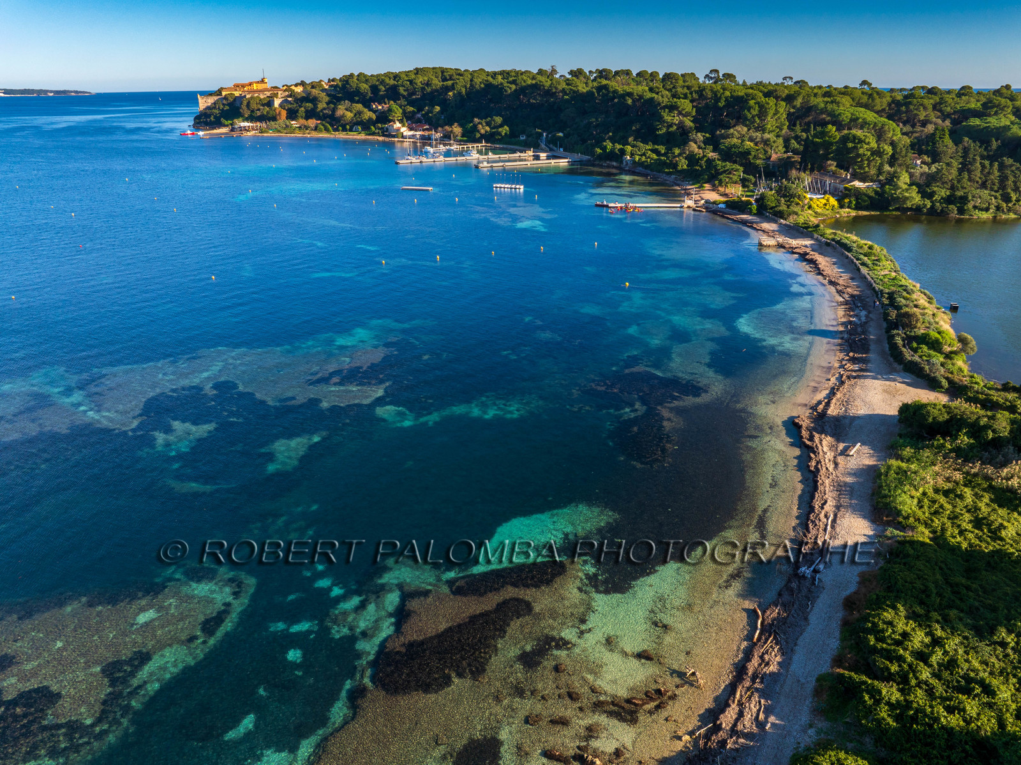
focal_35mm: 24
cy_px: 382
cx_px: 510
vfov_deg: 56.8
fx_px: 707
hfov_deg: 71.6
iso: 100
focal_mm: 12.3
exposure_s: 1/80
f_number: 10
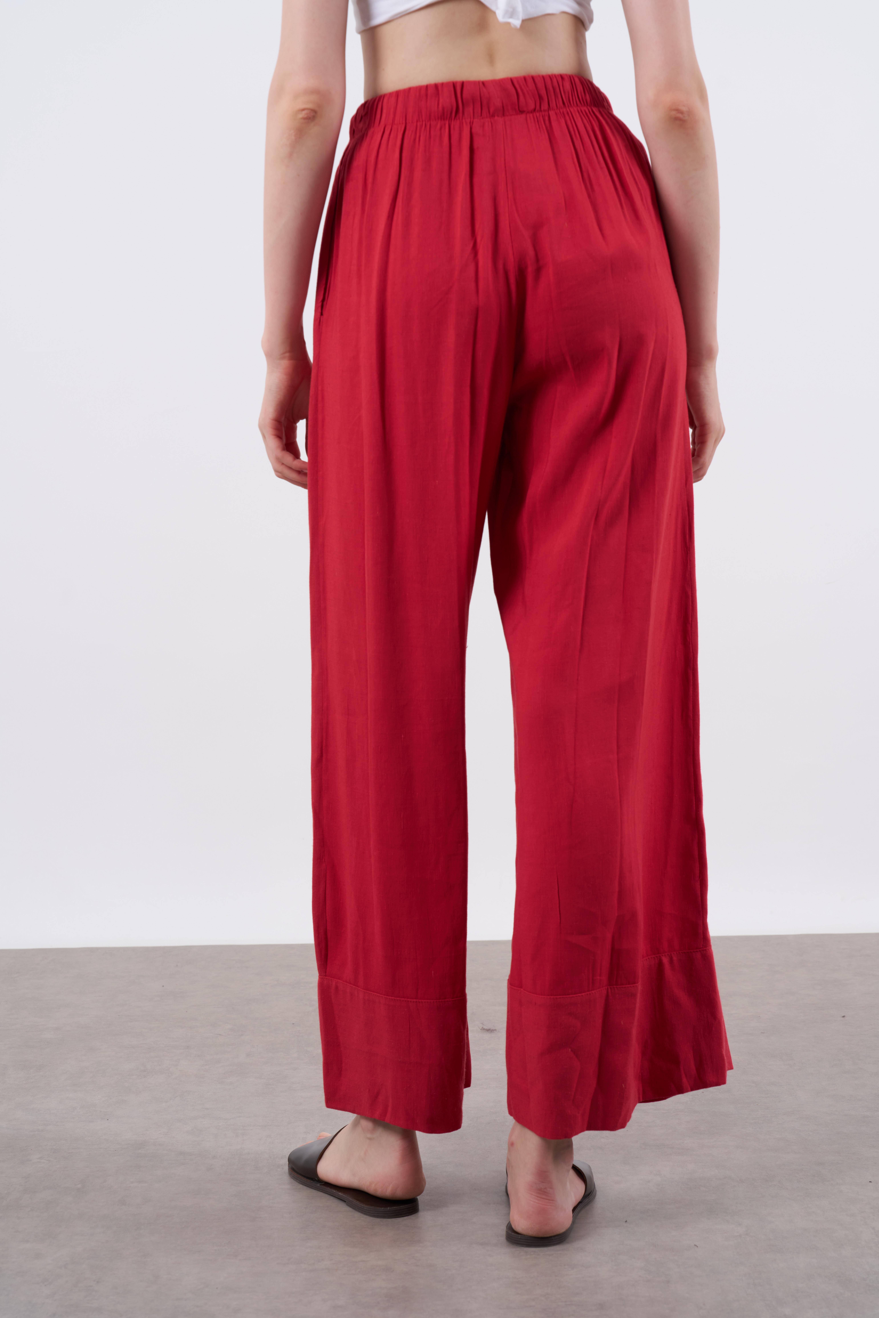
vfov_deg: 34.5
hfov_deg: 23.4
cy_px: 659
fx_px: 2124
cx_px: 440
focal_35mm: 58
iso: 160
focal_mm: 58
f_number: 8
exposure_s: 1/160
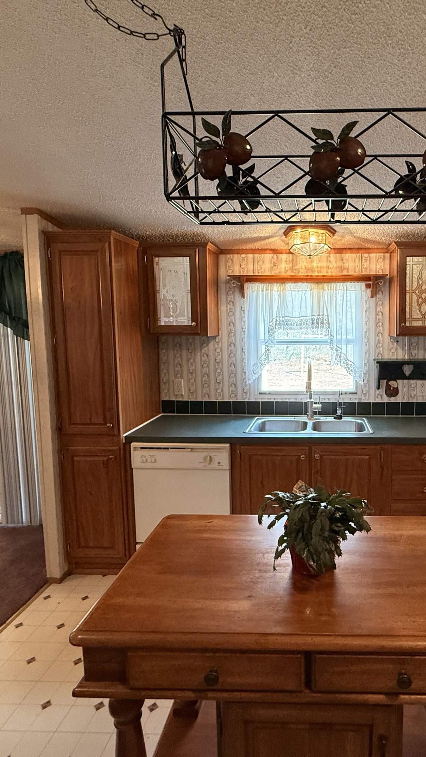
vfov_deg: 83.8
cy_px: 372
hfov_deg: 51.7
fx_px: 422
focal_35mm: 21
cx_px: 311
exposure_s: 1/120
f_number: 2.2
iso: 320
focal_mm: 2.22
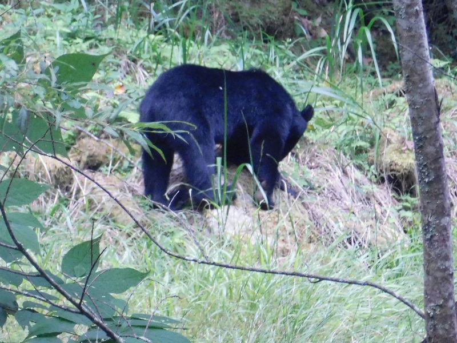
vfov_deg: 5.1
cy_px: 172
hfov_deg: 6.7
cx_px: 228
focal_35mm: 294
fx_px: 3881
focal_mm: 52.2
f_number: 5.7
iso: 800
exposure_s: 1/40
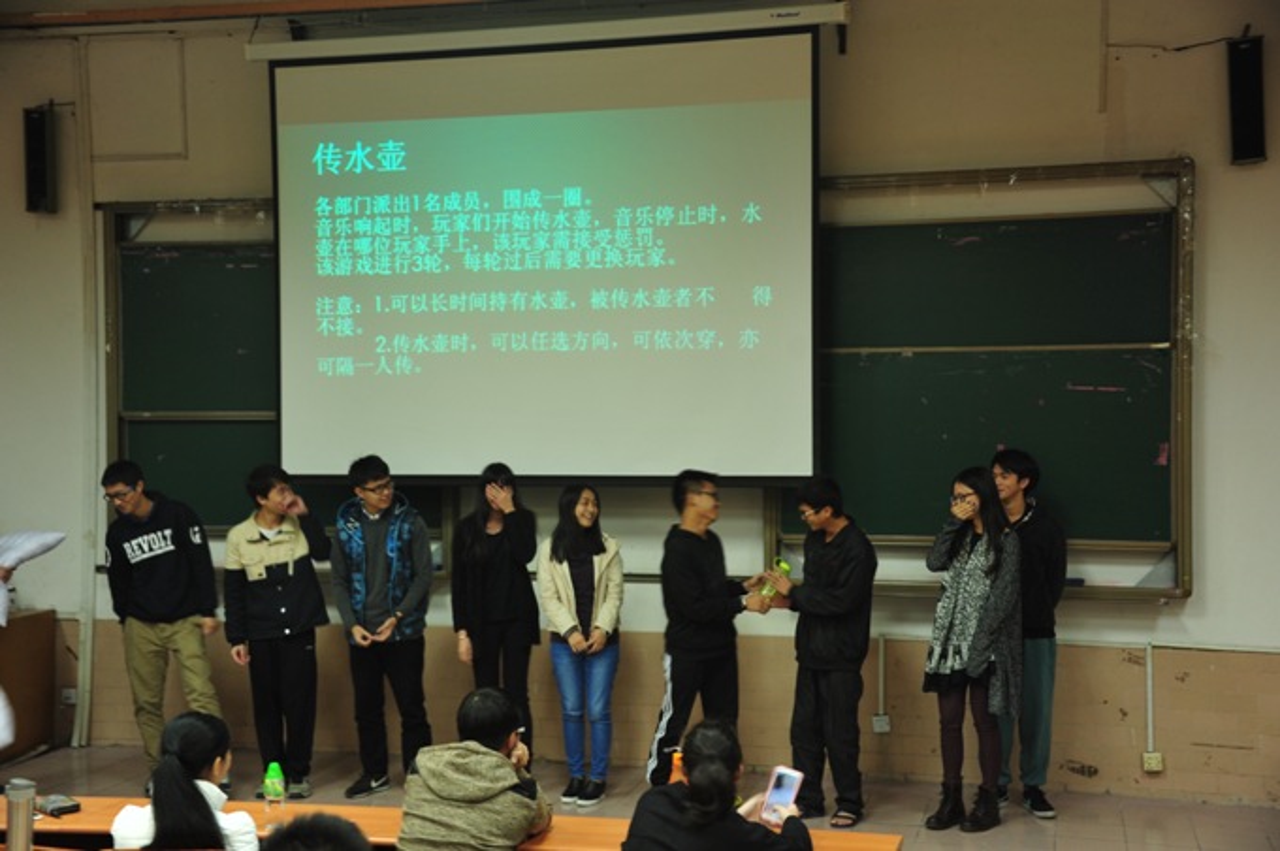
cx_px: 640
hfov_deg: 41.1
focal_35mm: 48
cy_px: 426
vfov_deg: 28.0
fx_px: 1705
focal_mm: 48
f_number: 4.2
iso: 640
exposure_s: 1/13
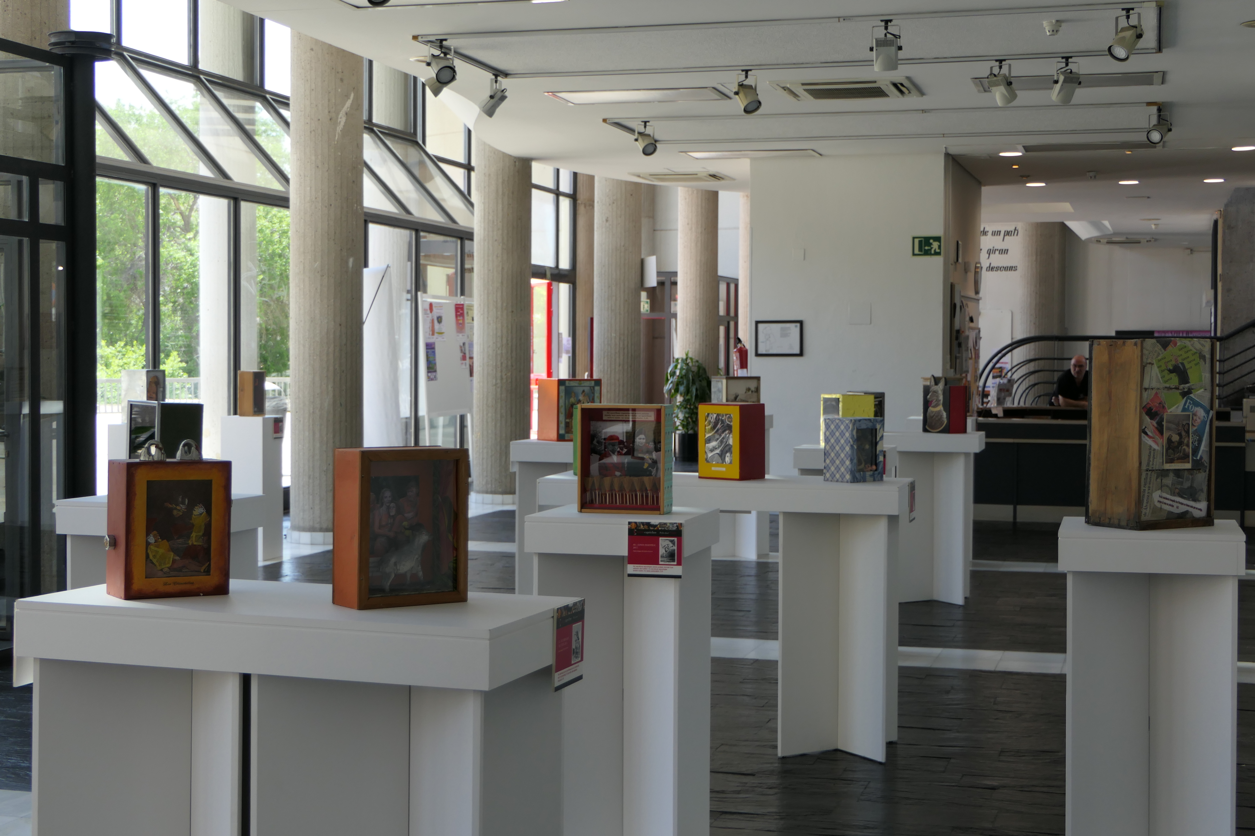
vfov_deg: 26.5
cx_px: 628
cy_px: 418
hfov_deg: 38.9
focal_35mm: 51
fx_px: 1778
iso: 160
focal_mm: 18.7
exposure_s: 1/80
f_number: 3.6
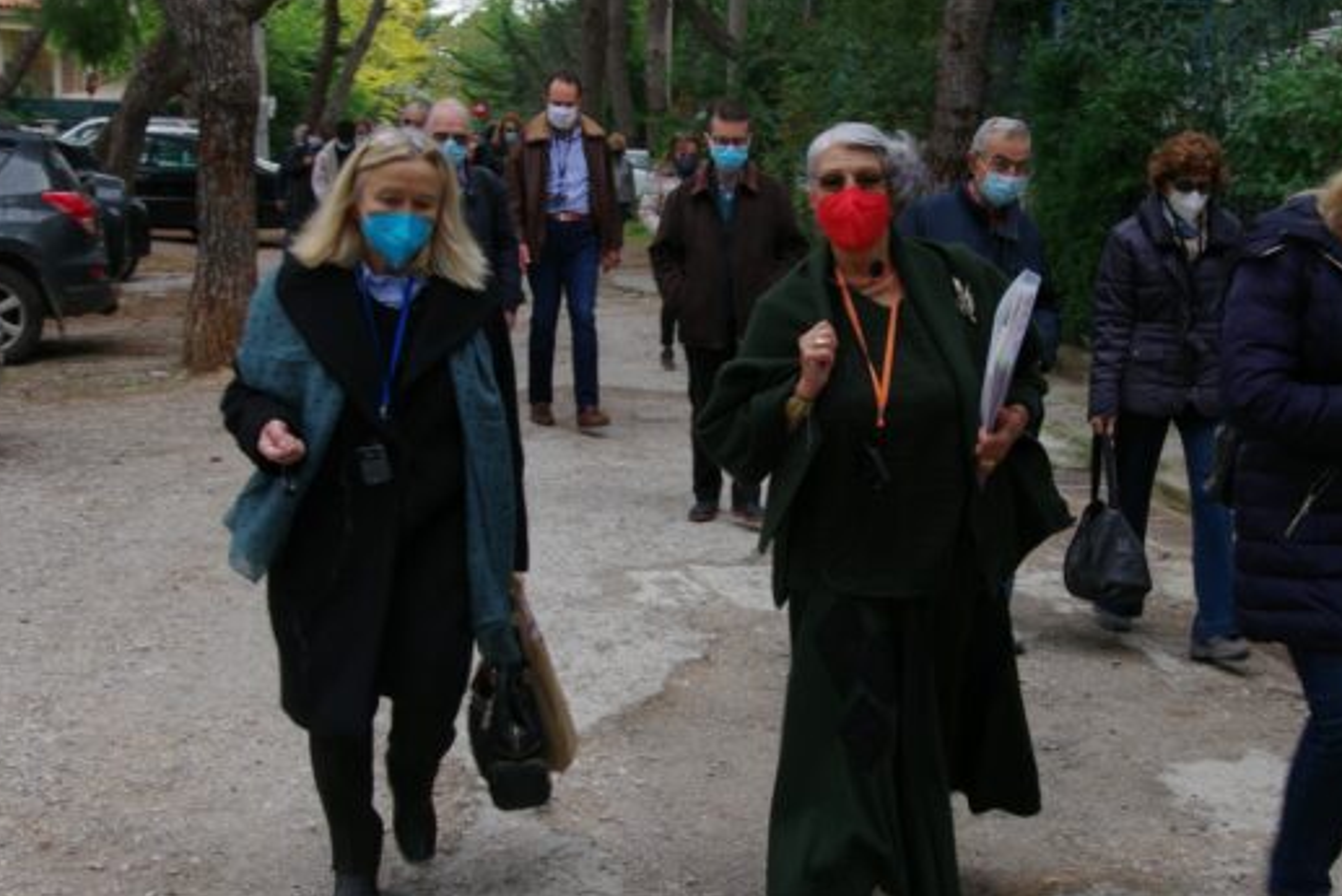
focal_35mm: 52
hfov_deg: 38.1
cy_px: 486
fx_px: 1939
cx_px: 789
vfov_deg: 26.0
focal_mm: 23
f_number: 8
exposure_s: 1/60
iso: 250
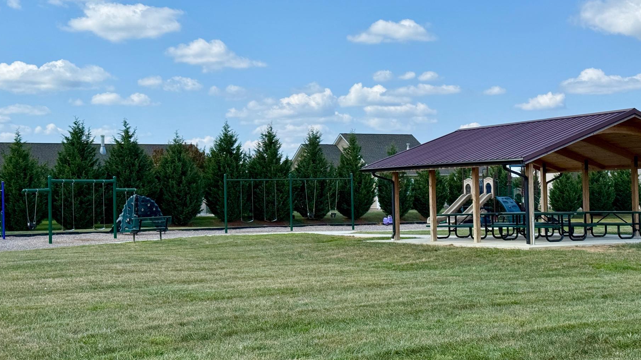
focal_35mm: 59
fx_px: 1003
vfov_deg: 20.4
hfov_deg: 35.4
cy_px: 175
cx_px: 317
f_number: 1.78
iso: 64
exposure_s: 1/5208
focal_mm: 6.76
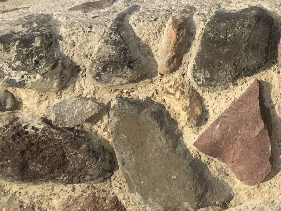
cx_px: 497
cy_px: -174
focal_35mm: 106
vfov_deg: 12.7
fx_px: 860
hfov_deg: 15.9
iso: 25
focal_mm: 4.15
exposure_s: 1/785
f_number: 2.2
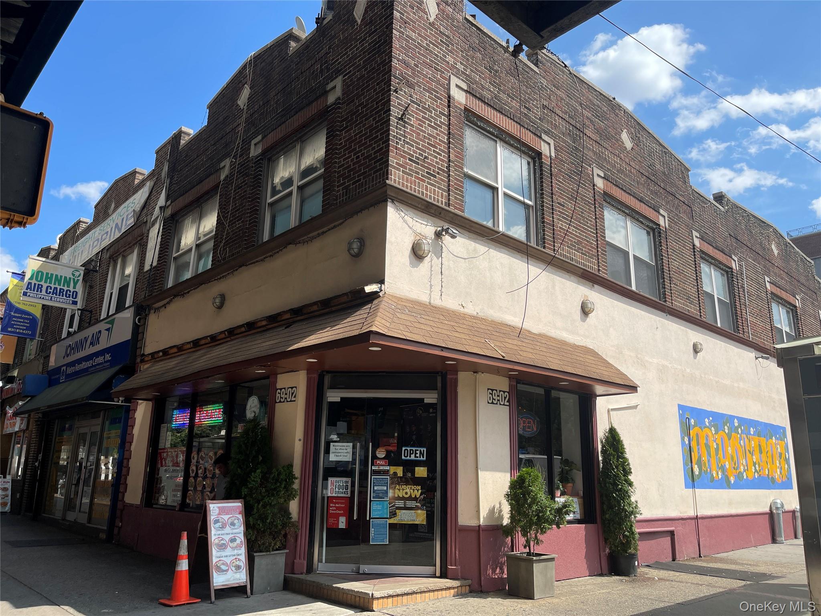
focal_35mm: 26
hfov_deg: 67.3
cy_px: 308
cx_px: 410
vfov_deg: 53.1
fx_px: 617
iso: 32
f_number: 1.6
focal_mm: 5.1
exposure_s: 1/3165
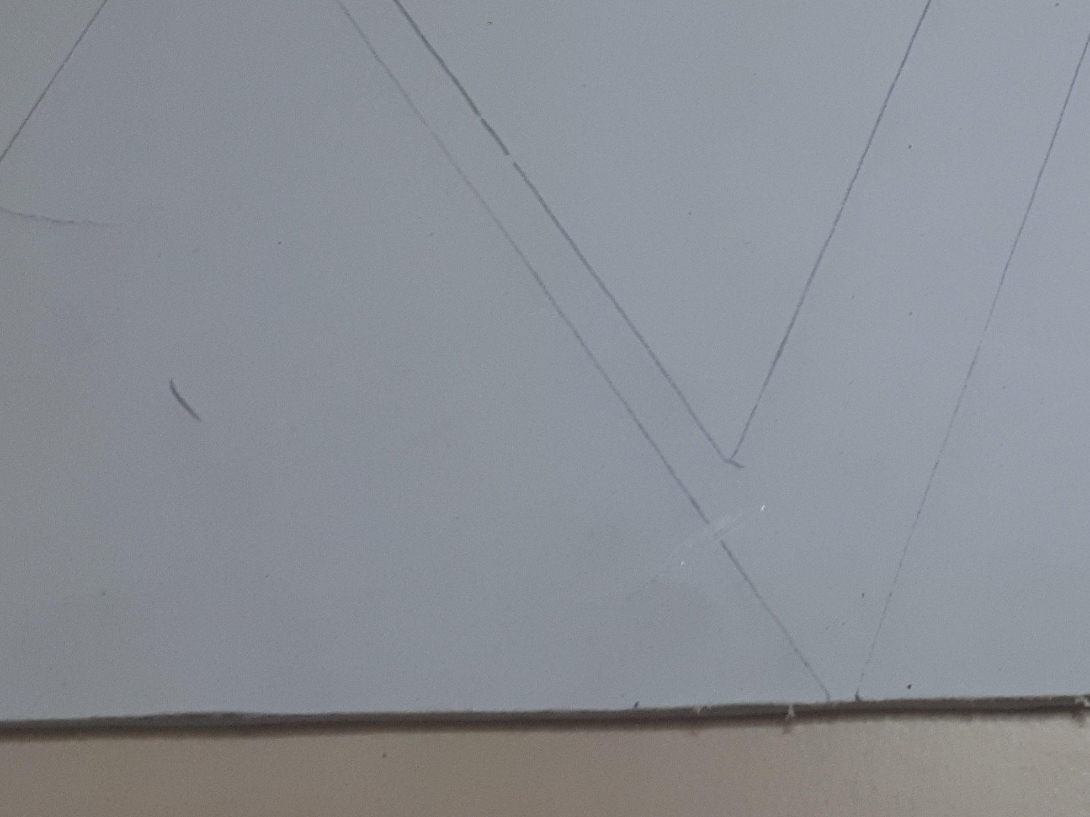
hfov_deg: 29.5
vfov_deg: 22.8
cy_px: 122
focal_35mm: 63
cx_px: 976
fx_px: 1984
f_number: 1.9
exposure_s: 1/17
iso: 160
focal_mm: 3.6
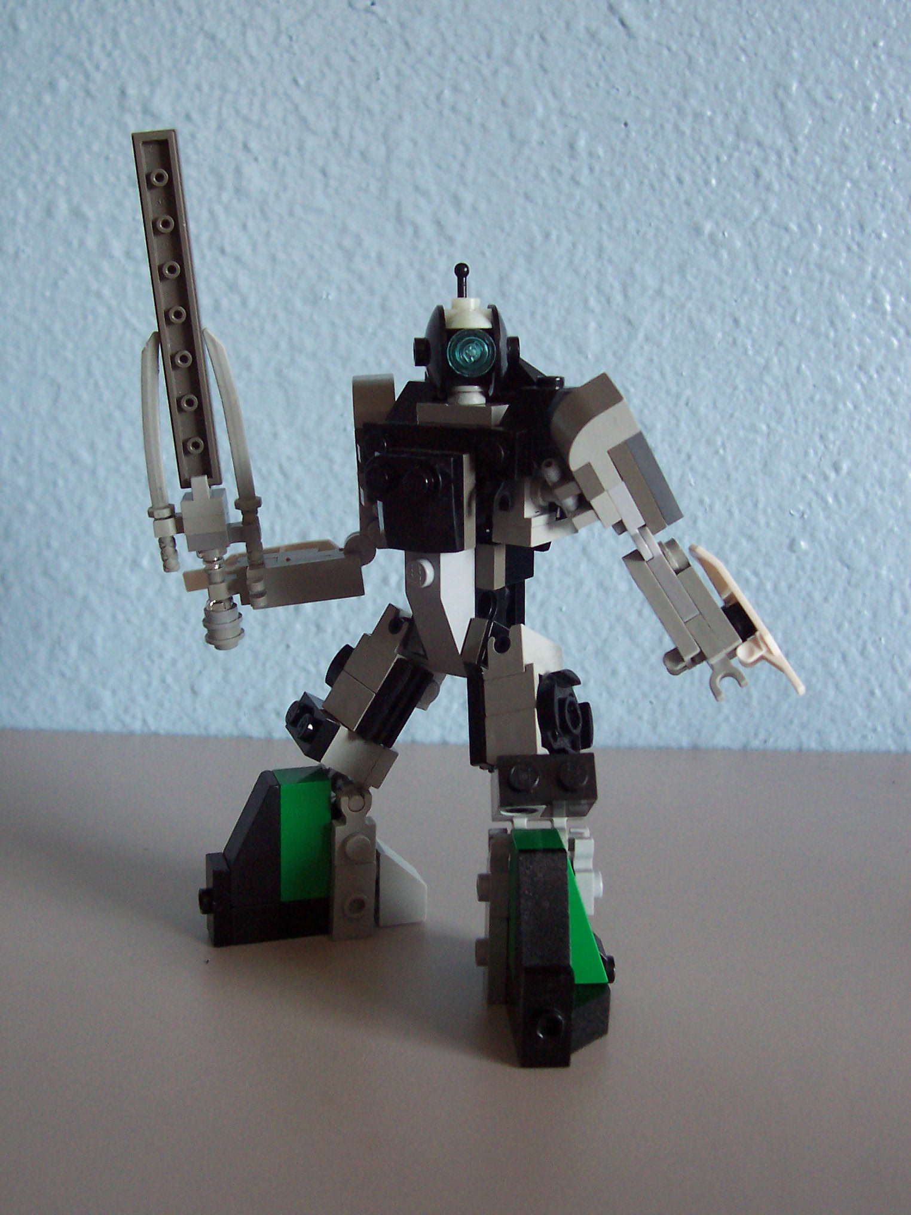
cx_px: 456
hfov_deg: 38.7
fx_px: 1298
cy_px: 608
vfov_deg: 50.1
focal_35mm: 37
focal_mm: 5.6
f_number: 2.8
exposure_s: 1/30
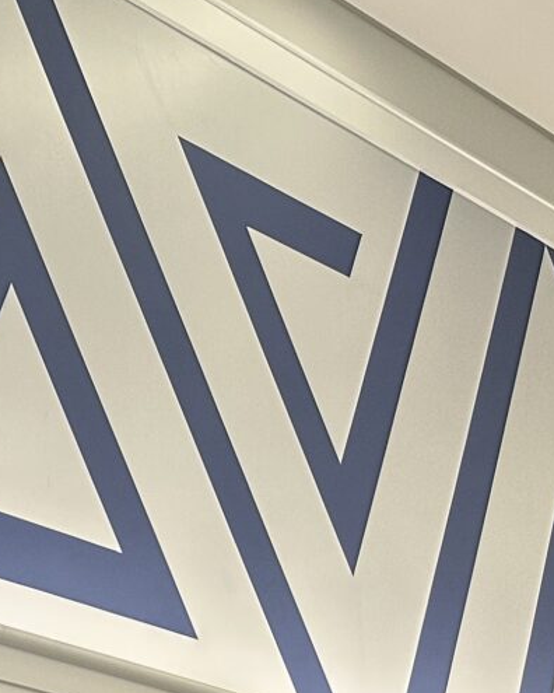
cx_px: -692
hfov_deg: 12.9
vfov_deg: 18.1
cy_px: 969
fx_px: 1988
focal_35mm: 97
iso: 200
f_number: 1.78
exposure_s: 1/58
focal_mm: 6.86
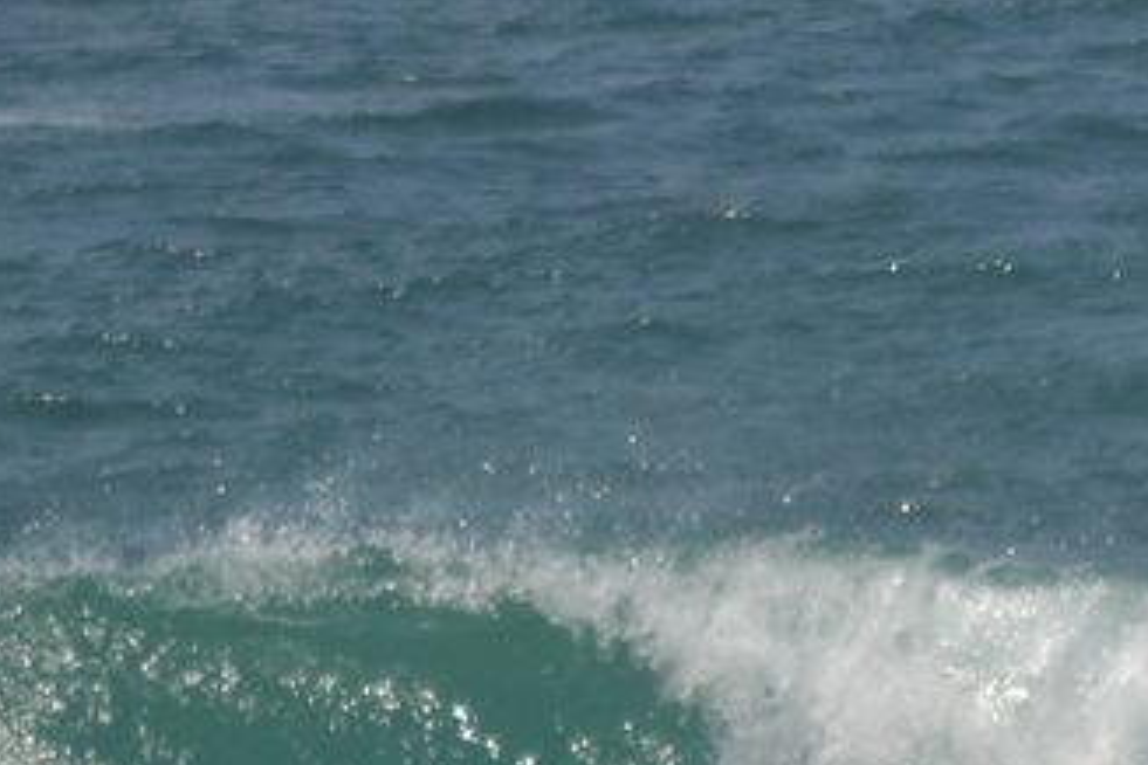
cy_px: 914
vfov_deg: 0.7
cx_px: 1496
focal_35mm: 1906
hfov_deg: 1.1
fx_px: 60775
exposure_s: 1/2000
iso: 180
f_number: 5.6
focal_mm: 260
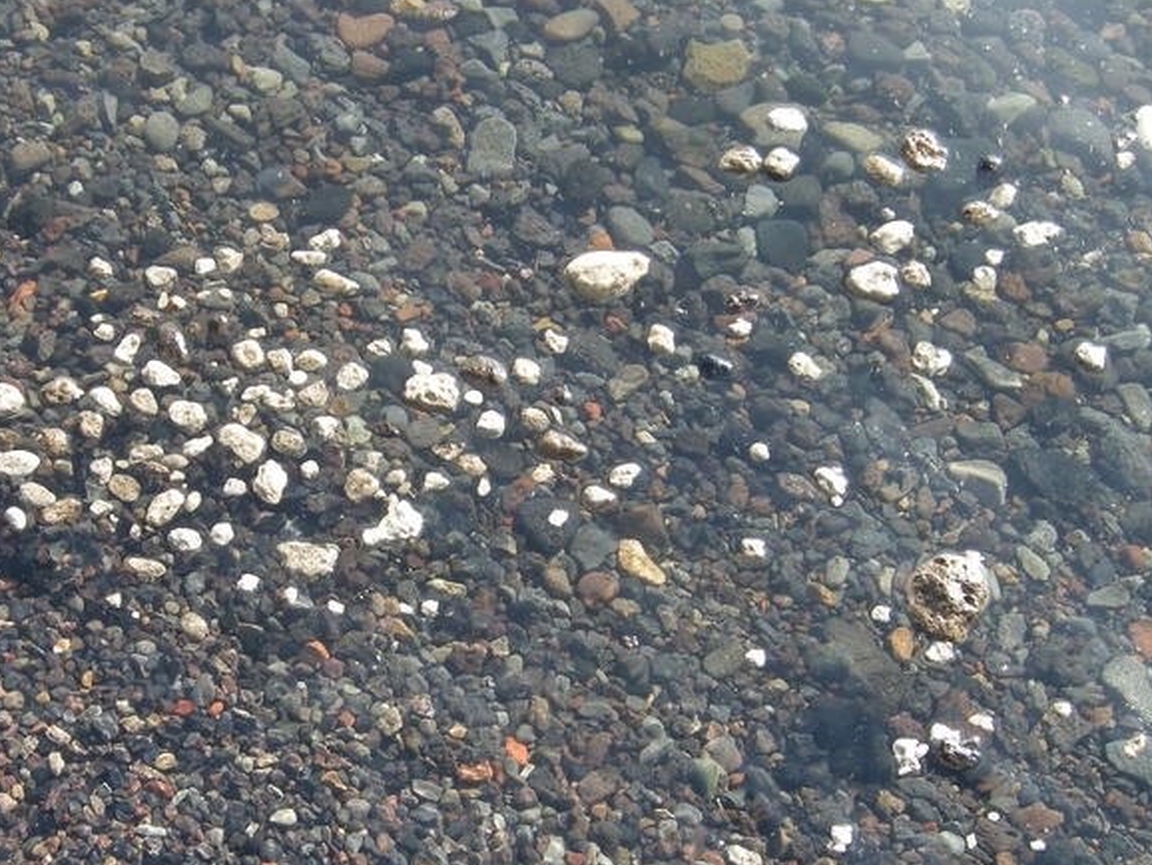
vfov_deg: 23.6
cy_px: 534
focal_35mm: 62
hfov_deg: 30.7
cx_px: 309
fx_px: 2064
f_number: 3.8
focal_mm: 7.5
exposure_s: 1/162
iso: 100
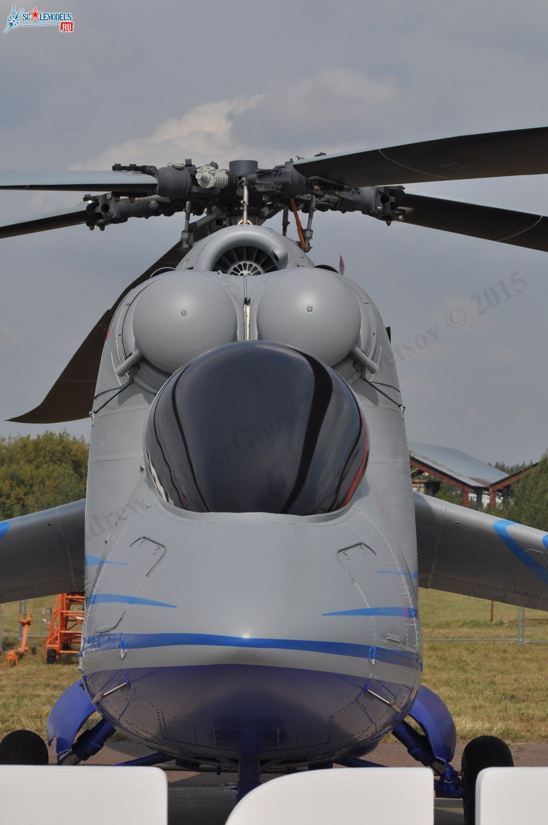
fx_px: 2404
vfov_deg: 19.5
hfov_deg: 13.0
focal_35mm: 105
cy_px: 412
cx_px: 274
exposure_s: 1/1000
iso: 200
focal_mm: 70
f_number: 8
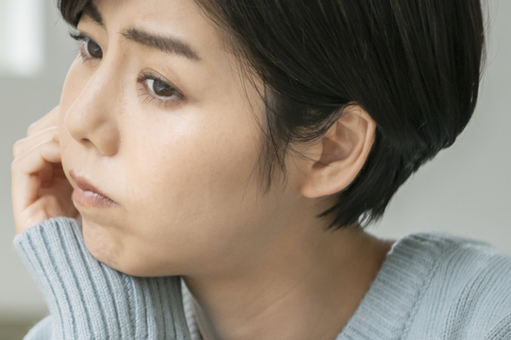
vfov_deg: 5.1
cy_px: 285
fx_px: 3830
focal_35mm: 270
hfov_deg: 7.6
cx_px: -118
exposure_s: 1/200
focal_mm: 73
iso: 800
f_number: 2.8
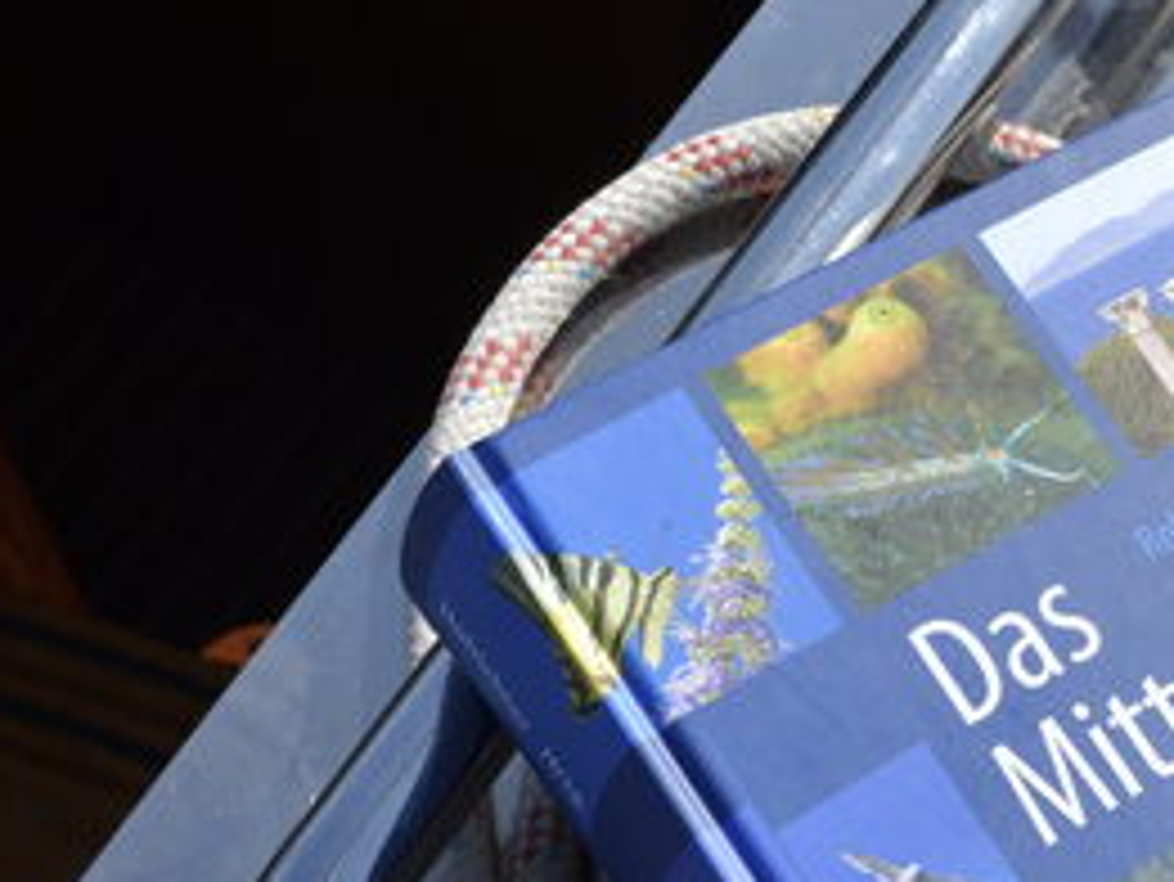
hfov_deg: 18.8
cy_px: 1118
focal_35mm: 103
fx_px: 3495
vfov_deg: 13.9
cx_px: 1039
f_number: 16
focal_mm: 35
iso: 400
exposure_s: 1/400
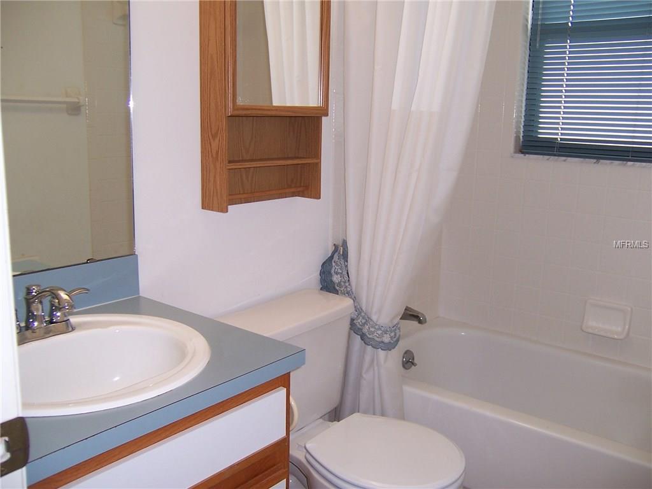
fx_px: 622
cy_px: 244
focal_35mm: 33
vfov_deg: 42.9
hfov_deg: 55.4
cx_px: 326
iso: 80
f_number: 2.8
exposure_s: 1/60
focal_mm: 5.5
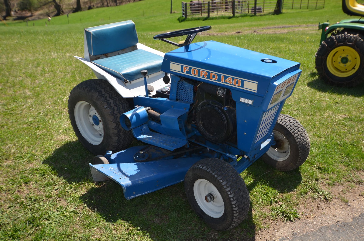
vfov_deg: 36.7
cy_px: 120
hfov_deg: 53.2
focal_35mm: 36
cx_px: 182
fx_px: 363
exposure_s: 1/200
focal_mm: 24
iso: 100
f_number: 7.1
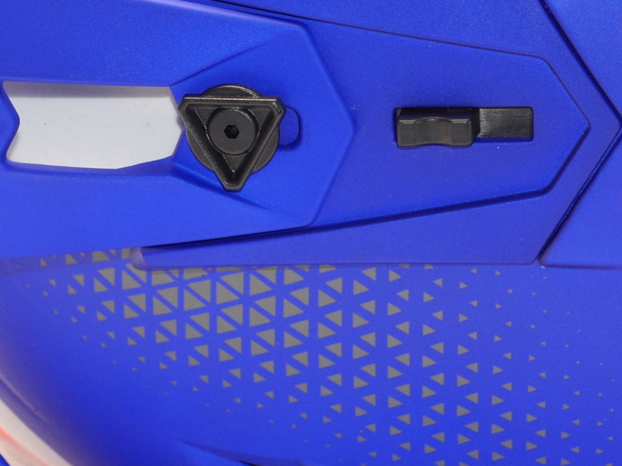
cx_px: 197
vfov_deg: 8.5
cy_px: 70
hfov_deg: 11.3
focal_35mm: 174
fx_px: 3126
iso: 640
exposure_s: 1/30
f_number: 6.3
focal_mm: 48
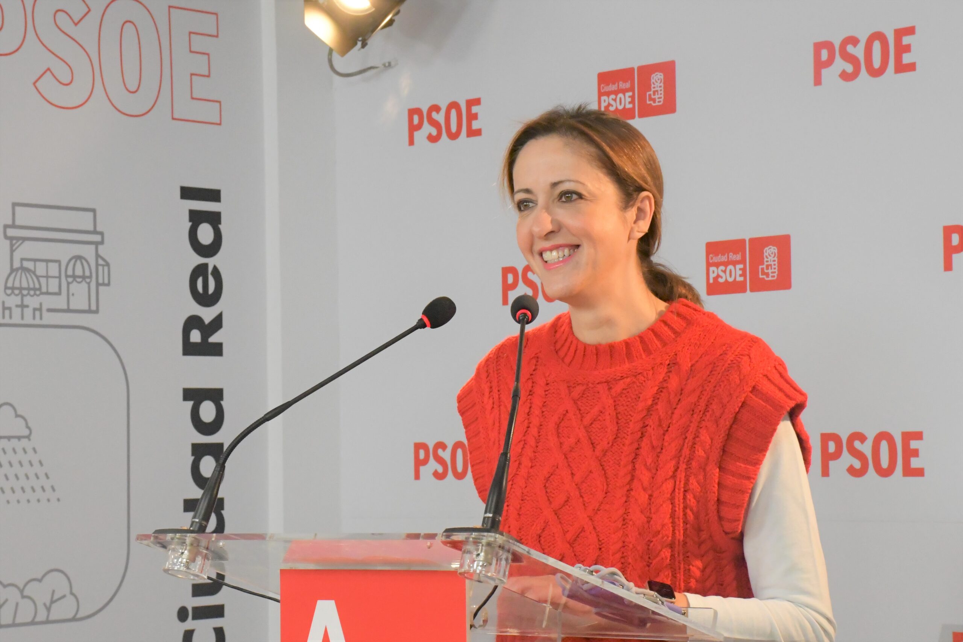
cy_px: 321
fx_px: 2782
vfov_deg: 13.2
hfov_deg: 19.6
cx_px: 482
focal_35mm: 104
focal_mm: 52
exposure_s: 1/500
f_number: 11
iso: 5000
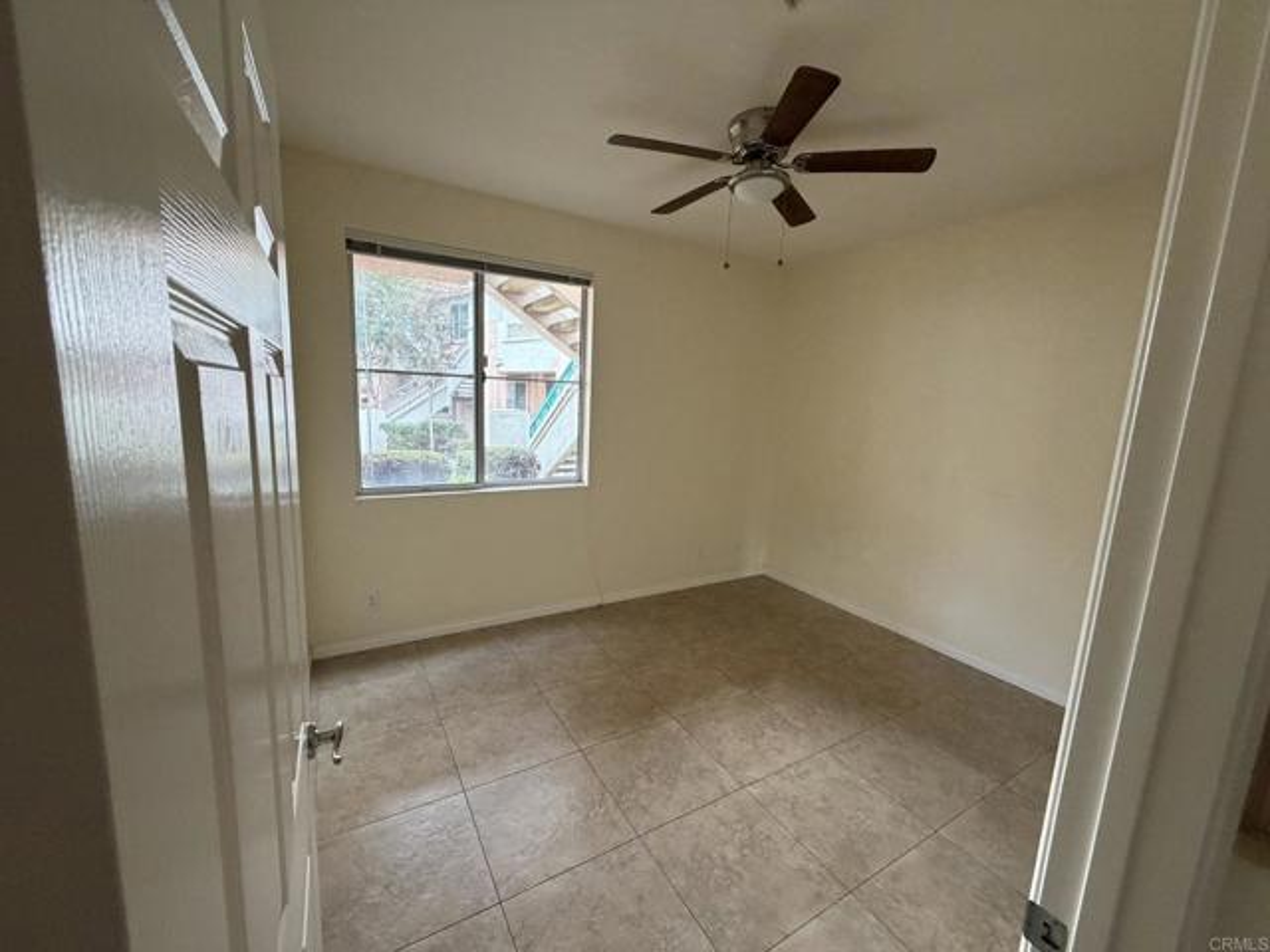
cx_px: 635
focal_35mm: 14
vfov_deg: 85.7
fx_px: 514
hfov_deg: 102.1
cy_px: 476
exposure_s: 1/107
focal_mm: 2.22
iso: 320
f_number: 2.2
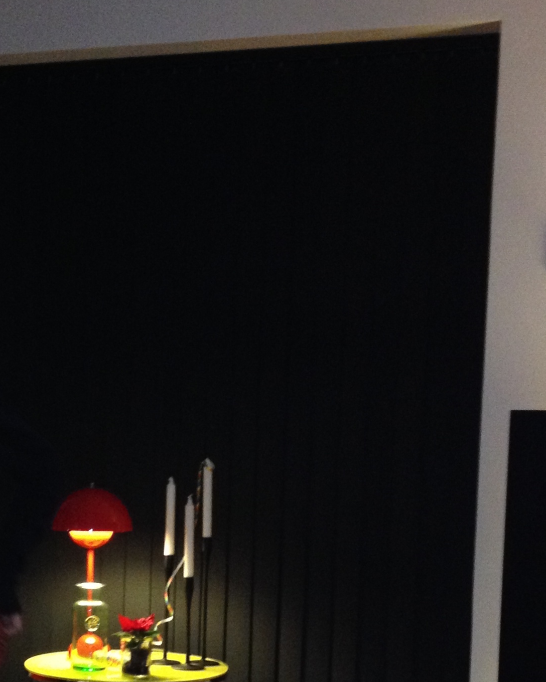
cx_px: 95
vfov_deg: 22.8
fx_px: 1656
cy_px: 589
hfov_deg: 18.5
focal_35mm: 82
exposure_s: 1/16
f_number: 2.4
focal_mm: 4.28
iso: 250
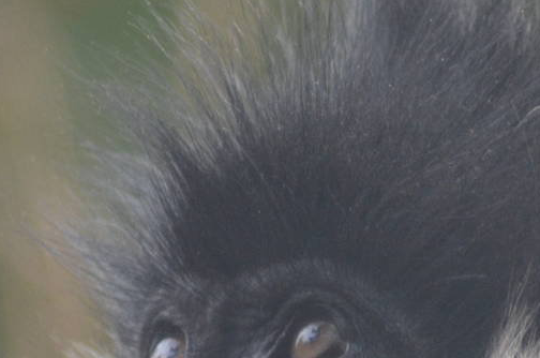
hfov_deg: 2.0
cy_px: 473
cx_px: 440
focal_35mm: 1047
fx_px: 15675
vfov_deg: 1.3
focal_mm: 220
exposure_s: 1/500
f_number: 4.8
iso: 1100
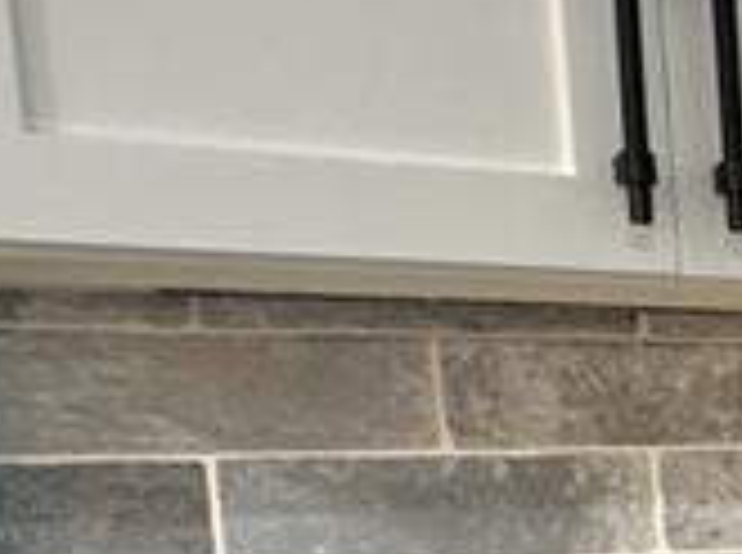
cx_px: 1691
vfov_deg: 16.2
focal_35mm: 87
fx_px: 1861
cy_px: 682
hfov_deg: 15.2
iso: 200
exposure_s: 1/60
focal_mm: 2.22
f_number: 2.2
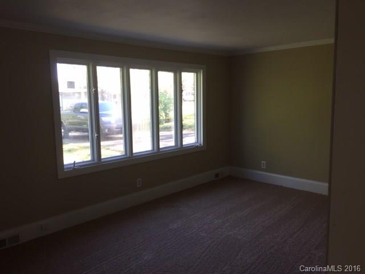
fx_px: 306
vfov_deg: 48.2
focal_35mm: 29
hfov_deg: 61.7
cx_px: 182
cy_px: 137
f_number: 2.2
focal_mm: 4.15
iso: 32
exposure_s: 1/60
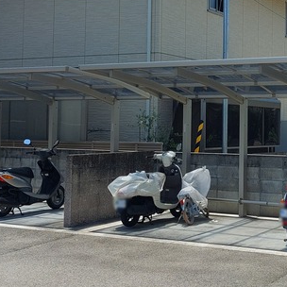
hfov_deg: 25.1
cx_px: 245
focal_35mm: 67
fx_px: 628
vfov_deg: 25.6
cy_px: 105
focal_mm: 5.23
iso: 25
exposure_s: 1/936
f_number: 1.8
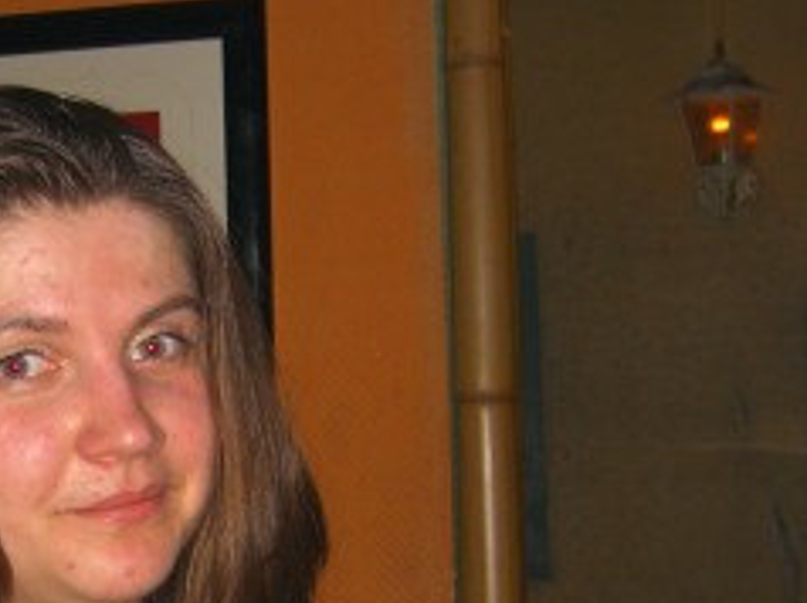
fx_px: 2236
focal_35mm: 96
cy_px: 627
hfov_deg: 20.2
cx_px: 146
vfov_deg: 15.1
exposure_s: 1/60
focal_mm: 7.9
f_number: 2.8
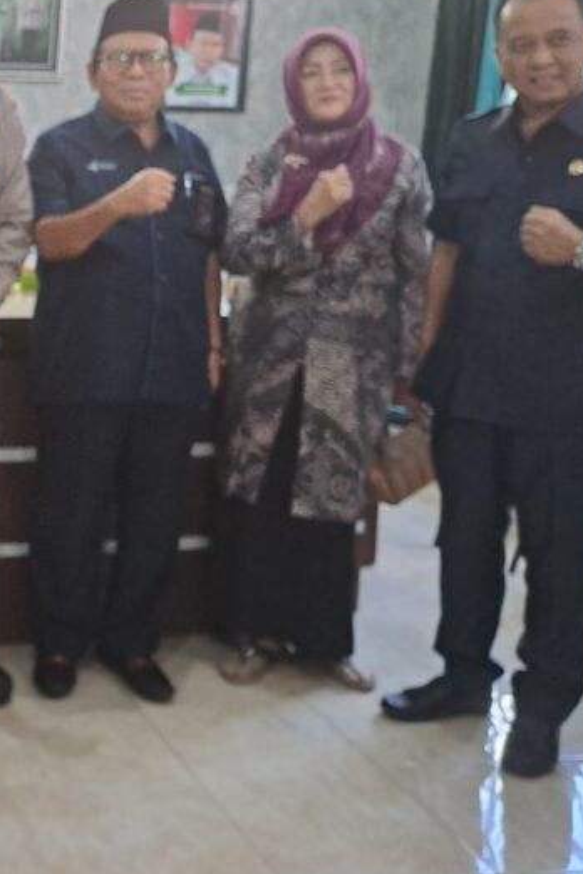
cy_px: 326
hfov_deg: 23.4
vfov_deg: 38.6
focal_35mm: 51
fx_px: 1239
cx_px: -176
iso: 250
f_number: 1.8
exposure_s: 1/40
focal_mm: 4.65
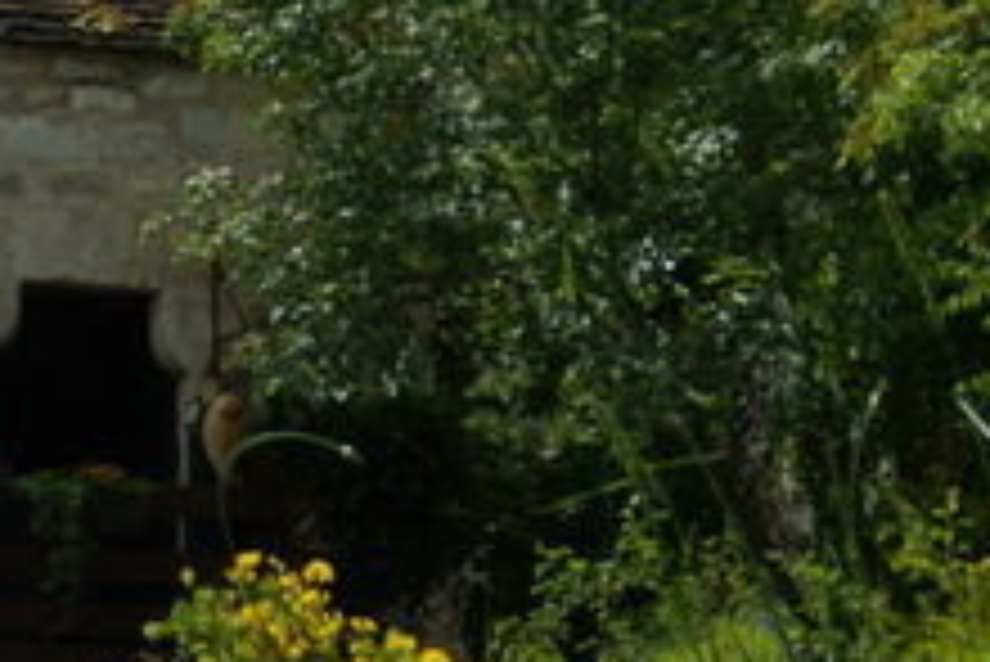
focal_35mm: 151
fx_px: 4155
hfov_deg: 13.0
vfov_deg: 8.9
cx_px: -405
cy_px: -288
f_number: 3.8
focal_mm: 8.8
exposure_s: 1/640
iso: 80
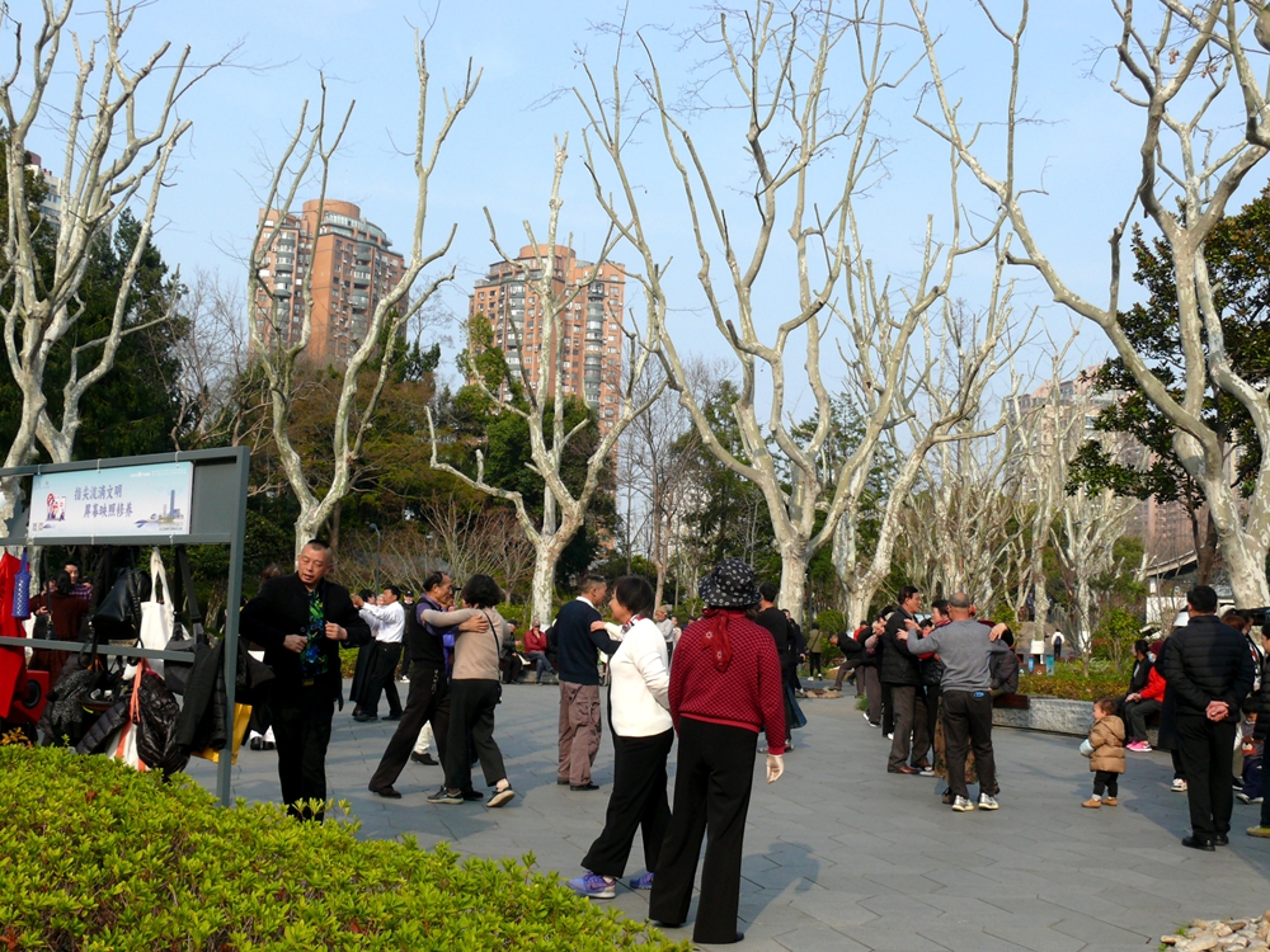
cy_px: 476
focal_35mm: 35
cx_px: 635
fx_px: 1284
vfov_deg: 40.7
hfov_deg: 52.6
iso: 100
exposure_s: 1/320
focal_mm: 7.4
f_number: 5.6
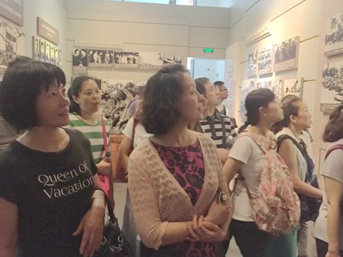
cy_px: 123
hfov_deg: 55.4
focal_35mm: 33
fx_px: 327
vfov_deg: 42.9
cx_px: 173
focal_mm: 4.15
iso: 320
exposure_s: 1/15
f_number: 2.2
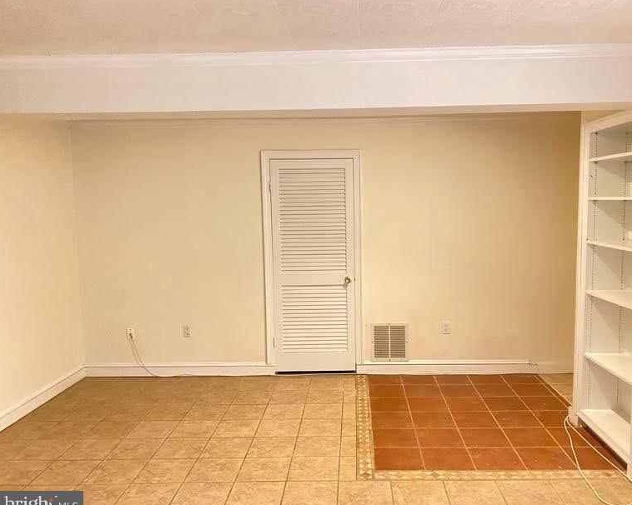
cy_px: 257
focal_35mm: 28
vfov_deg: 51.5
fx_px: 524
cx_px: 347
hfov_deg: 62.1
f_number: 1.8
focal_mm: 4.25
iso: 1000
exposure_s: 1/20
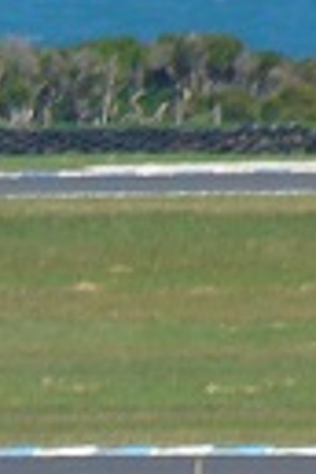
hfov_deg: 1.1
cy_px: 981
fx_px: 16773
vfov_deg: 1.6
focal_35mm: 1274
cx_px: -1132
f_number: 8.8
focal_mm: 32.5
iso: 80
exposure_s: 1/160
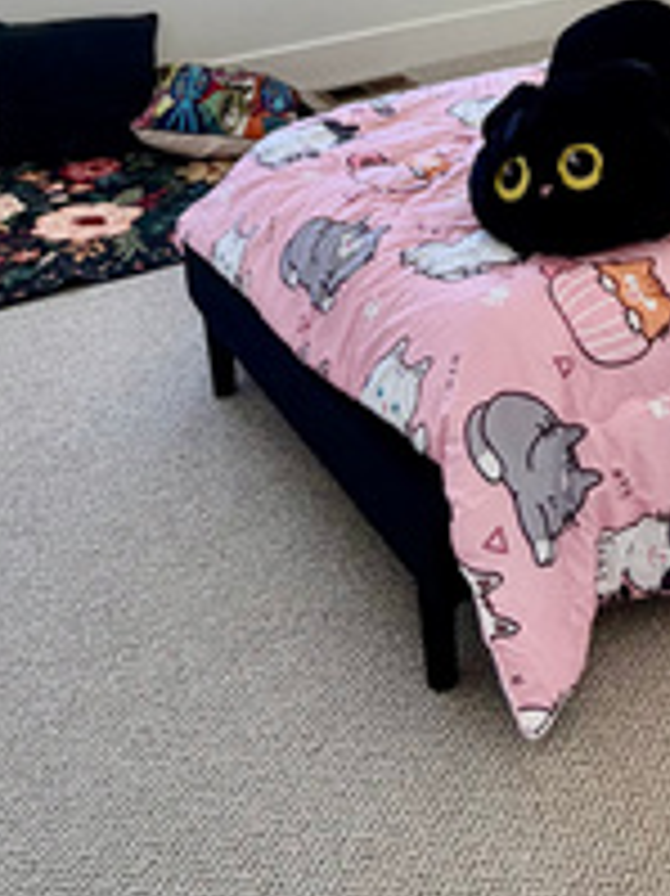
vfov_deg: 32.1
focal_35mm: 54
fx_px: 1395
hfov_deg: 26.2
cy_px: -50
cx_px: 598
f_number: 2.2
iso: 50
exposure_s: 1/130
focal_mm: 2.22
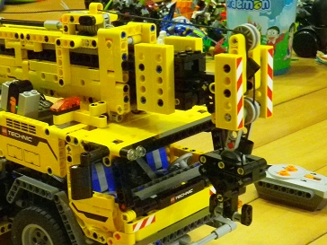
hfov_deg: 26.4
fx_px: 680
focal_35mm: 72
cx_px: 53
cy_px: 145
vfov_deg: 20.4
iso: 800
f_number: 3.9
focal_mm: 7.3
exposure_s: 1/10
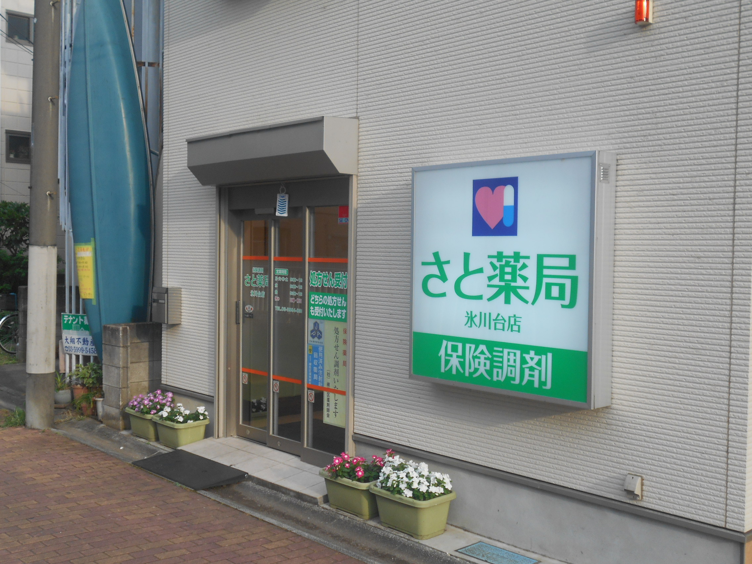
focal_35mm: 39
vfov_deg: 36.8
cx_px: 376
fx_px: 847
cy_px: 282
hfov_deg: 47.9
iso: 100
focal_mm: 6.7
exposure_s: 1/250
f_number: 3.9
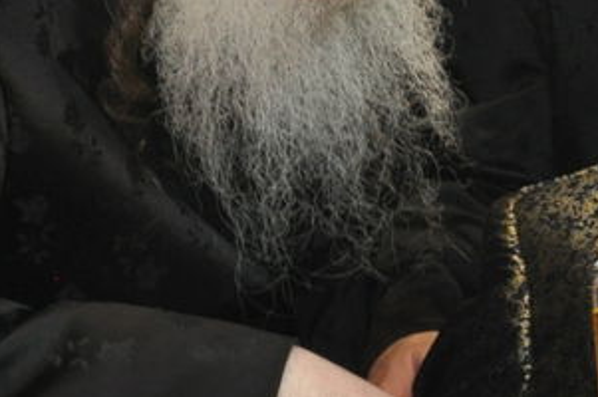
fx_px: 5559
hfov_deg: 6.1
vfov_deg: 4.1
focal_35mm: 335
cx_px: 640
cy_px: -241
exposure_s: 1/60
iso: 800
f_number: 5.6
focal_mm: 48
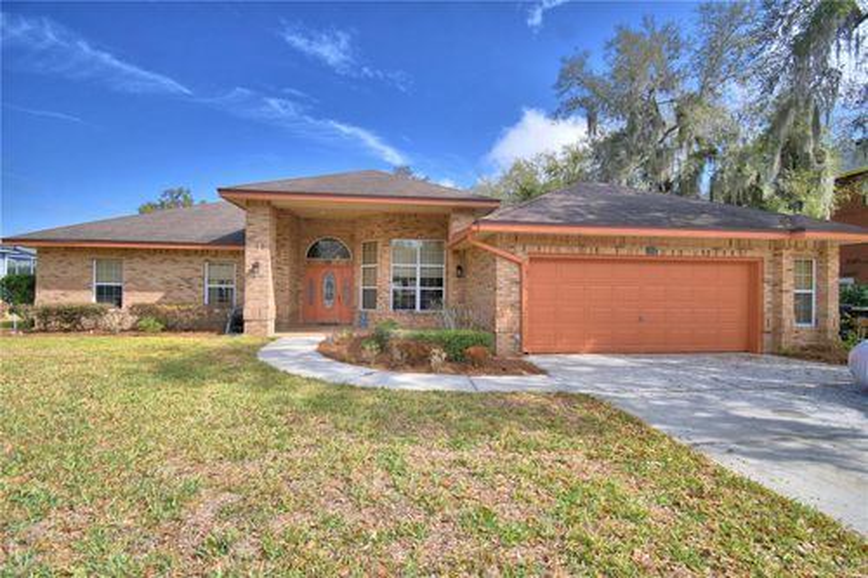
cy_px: 289
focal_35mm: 15
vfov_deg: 77.3
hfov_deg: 100.4
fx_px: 362
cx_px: 434
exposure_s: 1/1000
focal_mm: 10
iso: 100
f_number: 4.5
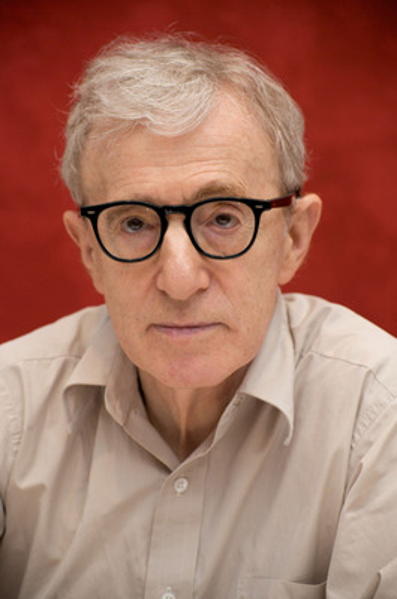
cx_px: 198
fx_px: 2027
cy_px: 300
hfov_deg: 11.2
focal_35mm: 122
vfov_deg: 16.8
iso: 500
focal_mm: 122
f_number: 7.1
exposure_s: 1/125
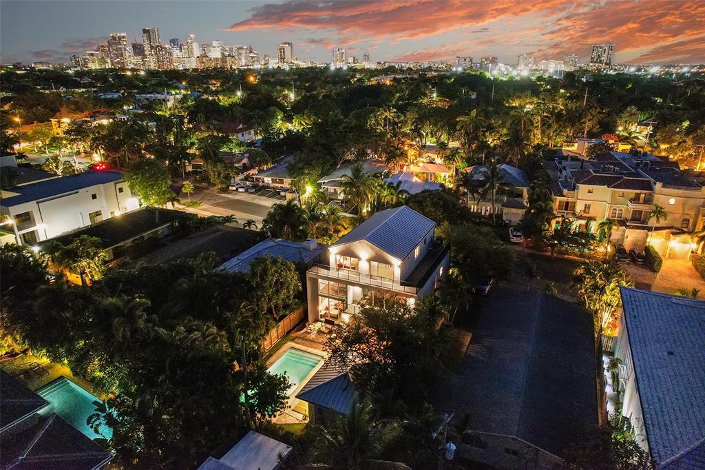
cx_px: 352
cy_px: 235
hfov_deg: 78.6
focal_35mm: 22
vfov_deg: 57.2
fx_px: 431
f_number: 2.8
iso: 2300
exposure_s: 1/2.5
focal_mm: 8.38
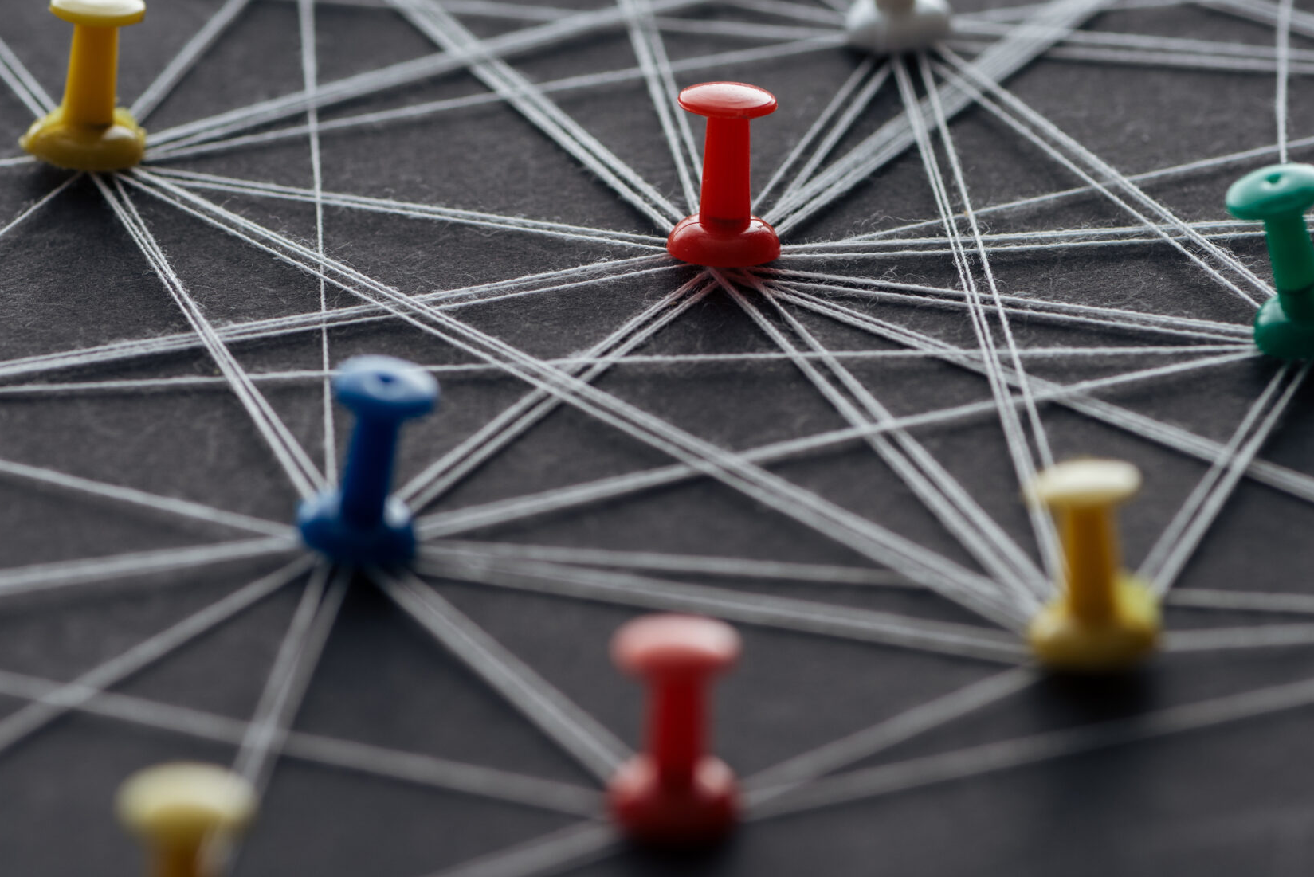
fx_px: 5952
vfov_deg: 8.4
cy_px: 239
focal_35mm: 163
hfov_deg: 12.6
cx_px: 716
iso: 160
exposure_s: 1/160
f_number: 9
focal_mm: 105
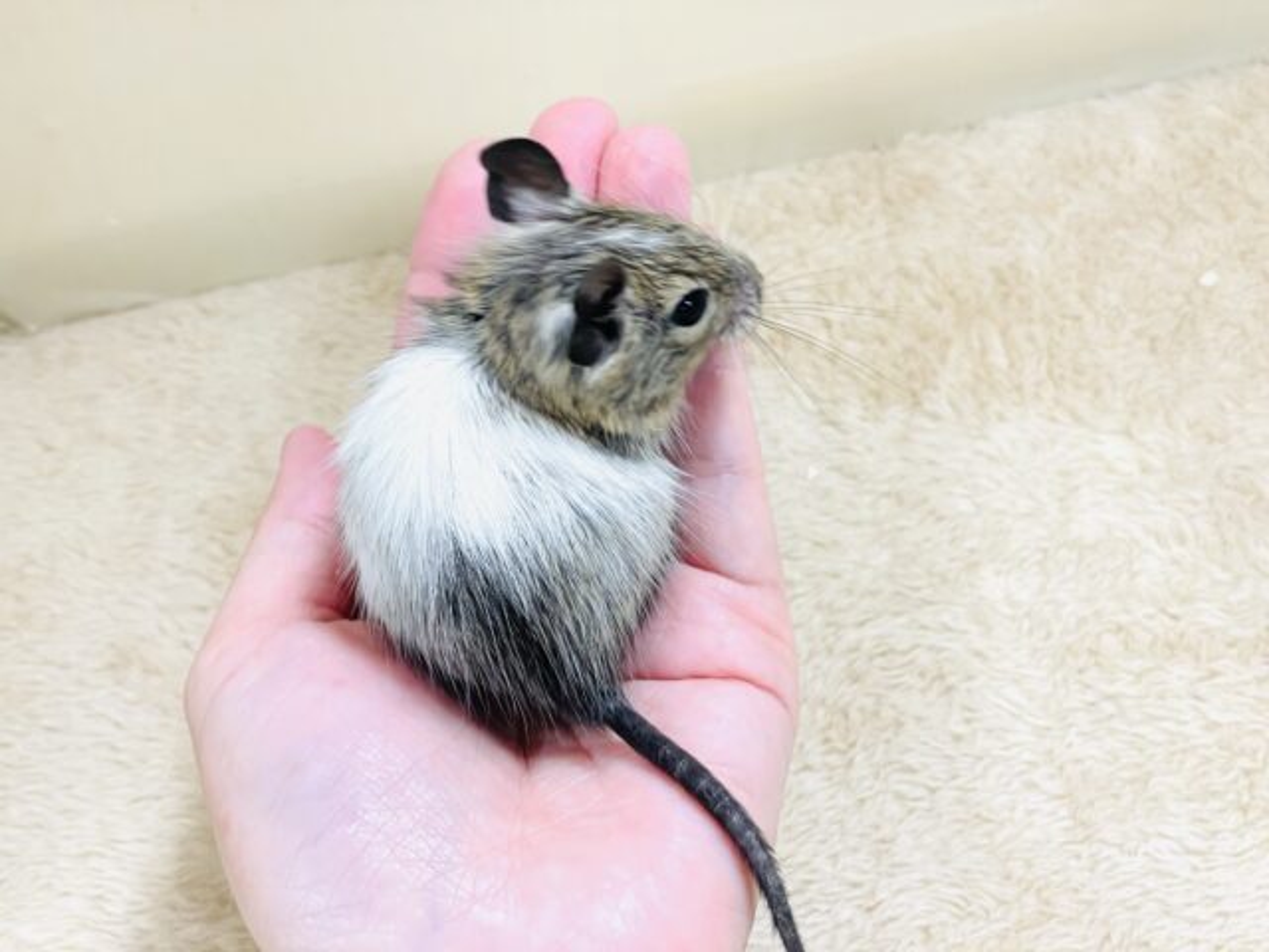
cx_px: 634
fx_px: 1906
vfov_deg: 28.0
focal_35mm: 52
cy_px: 476
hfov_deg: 36.8
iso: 125
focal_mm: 6
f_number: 2
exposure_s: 1/99
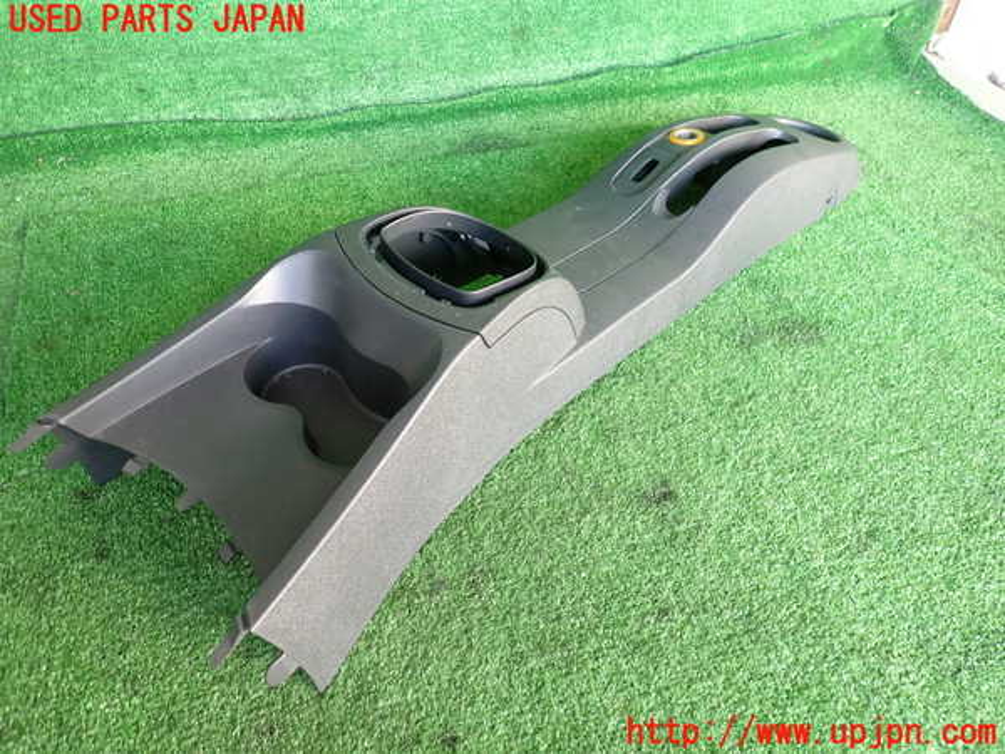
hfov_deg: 69.4
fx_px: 726
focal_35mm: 25
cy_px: 377
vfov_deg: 54.9
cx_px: 502
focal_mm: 4.5
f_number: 2
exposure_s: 1/60
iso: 200
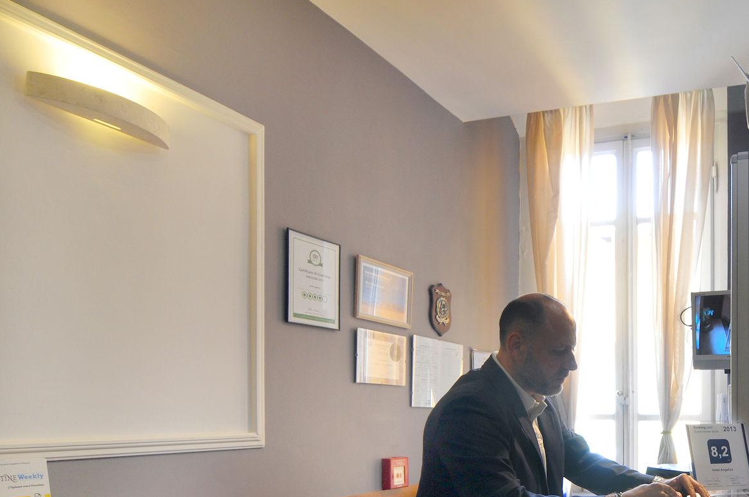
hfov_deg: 55.1
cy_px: 400
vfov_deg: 40.4
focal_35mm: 31
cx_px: 623
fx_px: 644
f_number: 5.6
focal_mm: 12
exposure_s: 1/13
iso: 320
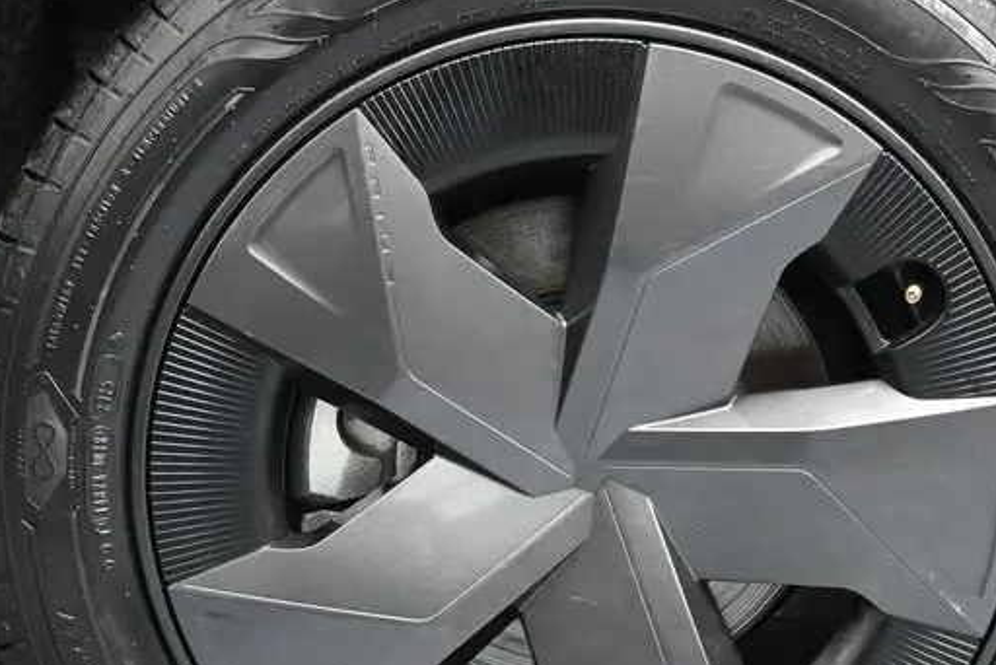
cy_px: 423
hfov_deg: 27.0
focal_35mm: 75
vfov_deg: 18.2
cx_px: 566
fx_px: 2076
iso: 1600
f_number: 4.2
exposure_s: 1/125
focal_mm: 25
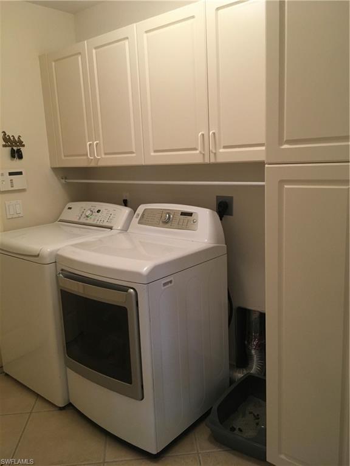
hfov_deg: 48.2
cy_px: 233
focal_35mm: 29
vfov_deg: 61.7
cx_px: 175
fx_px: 391
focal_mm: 4.15
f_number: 2.2
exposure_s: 1/30
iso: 125
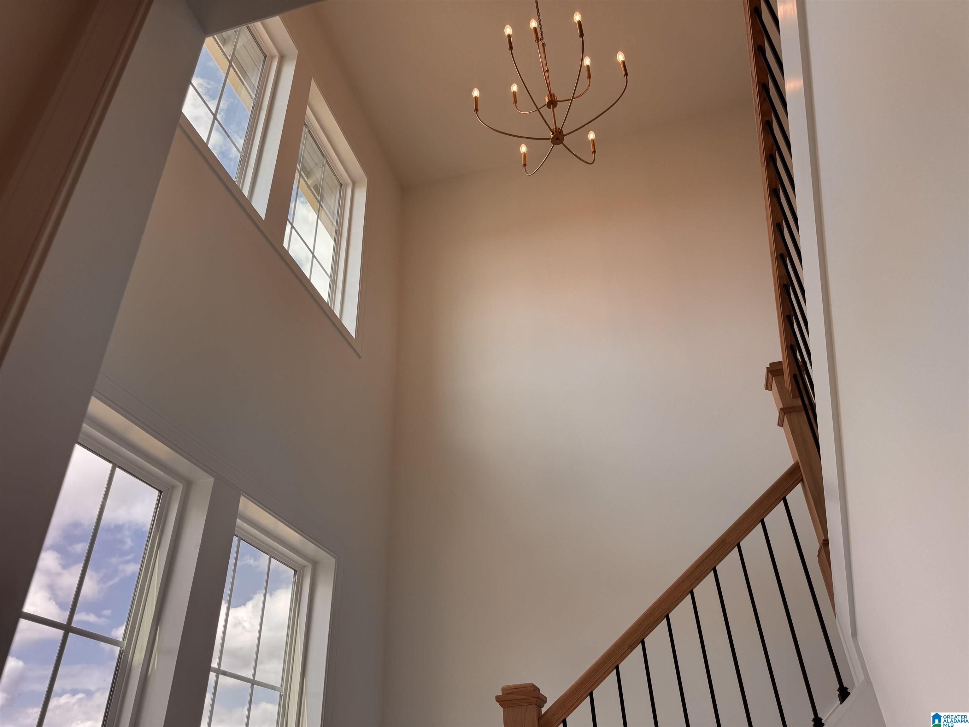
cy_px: 364
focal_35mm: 24
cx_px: 484
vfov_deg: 56.8
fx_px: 672
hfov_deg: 71.6
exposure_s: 1/739
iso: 80
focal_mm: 6.76
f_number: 1.78
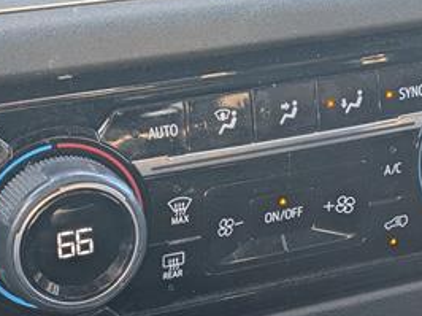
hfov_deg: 16.7
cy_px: 240
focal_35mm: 118
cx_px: 284
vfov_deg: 12.5
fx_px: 1437
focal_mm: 6.9
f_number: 1.68
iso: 70
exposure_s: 1/76.3
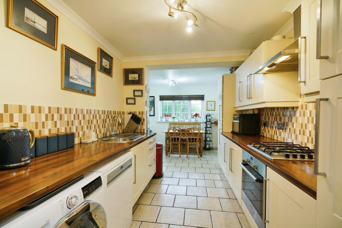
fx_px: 152
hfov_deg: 96.7
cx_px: 171
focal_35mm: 16
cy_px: 114
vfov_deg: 73.8
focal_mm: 16
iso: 2000
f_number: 7.1
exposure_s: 1/50
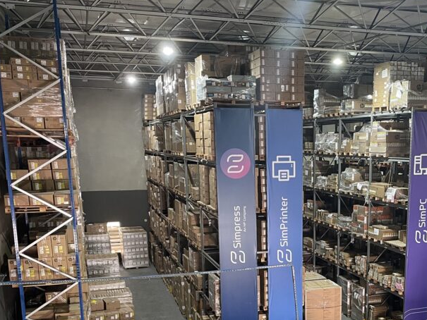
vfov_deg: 31.8
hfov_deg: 42.1
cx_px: 299
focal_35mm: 44
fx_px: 543
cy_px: 266
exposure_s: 1/60
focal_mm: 4.2
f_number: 1.6
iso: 400
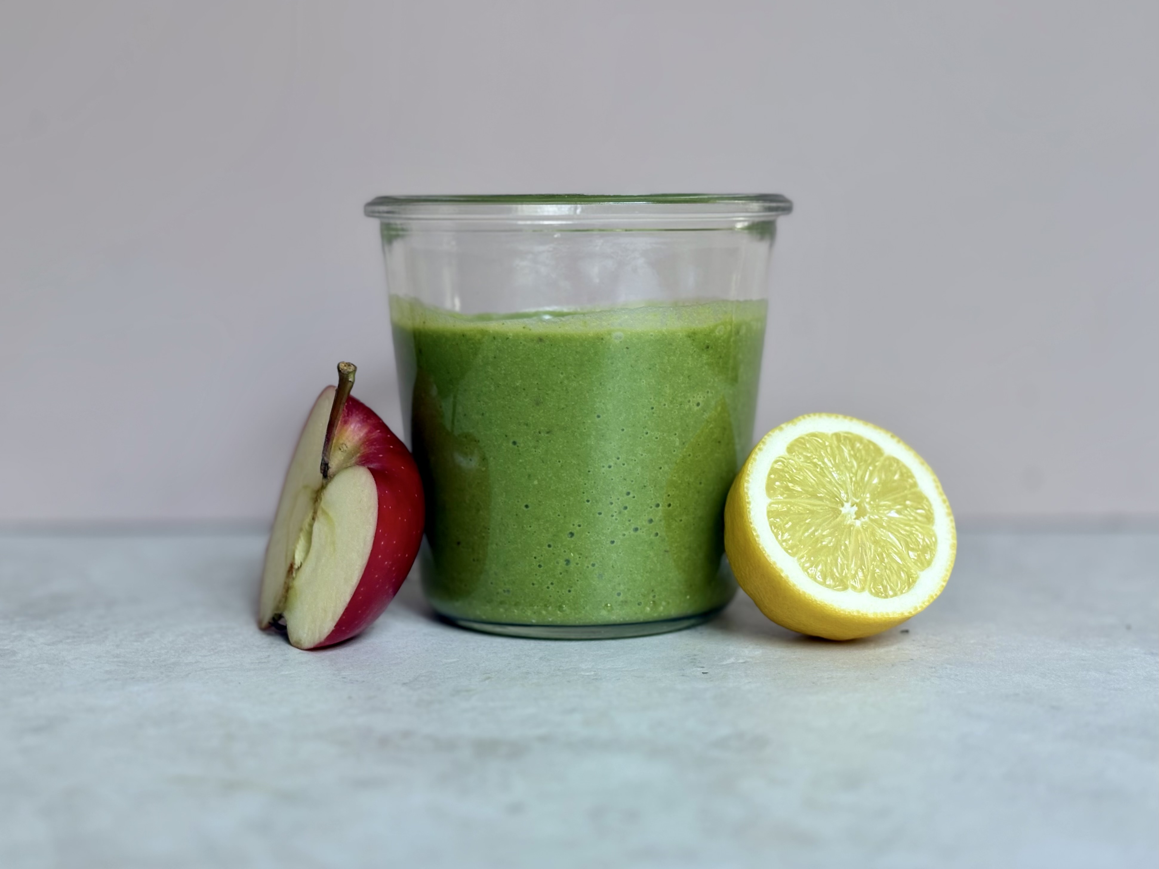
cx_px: 580
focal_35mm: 52
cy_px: 434
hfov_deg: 36.8
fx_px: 1741
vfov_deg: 28.0
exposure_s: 1/157
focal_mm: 5.96
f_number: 1.6
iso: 50
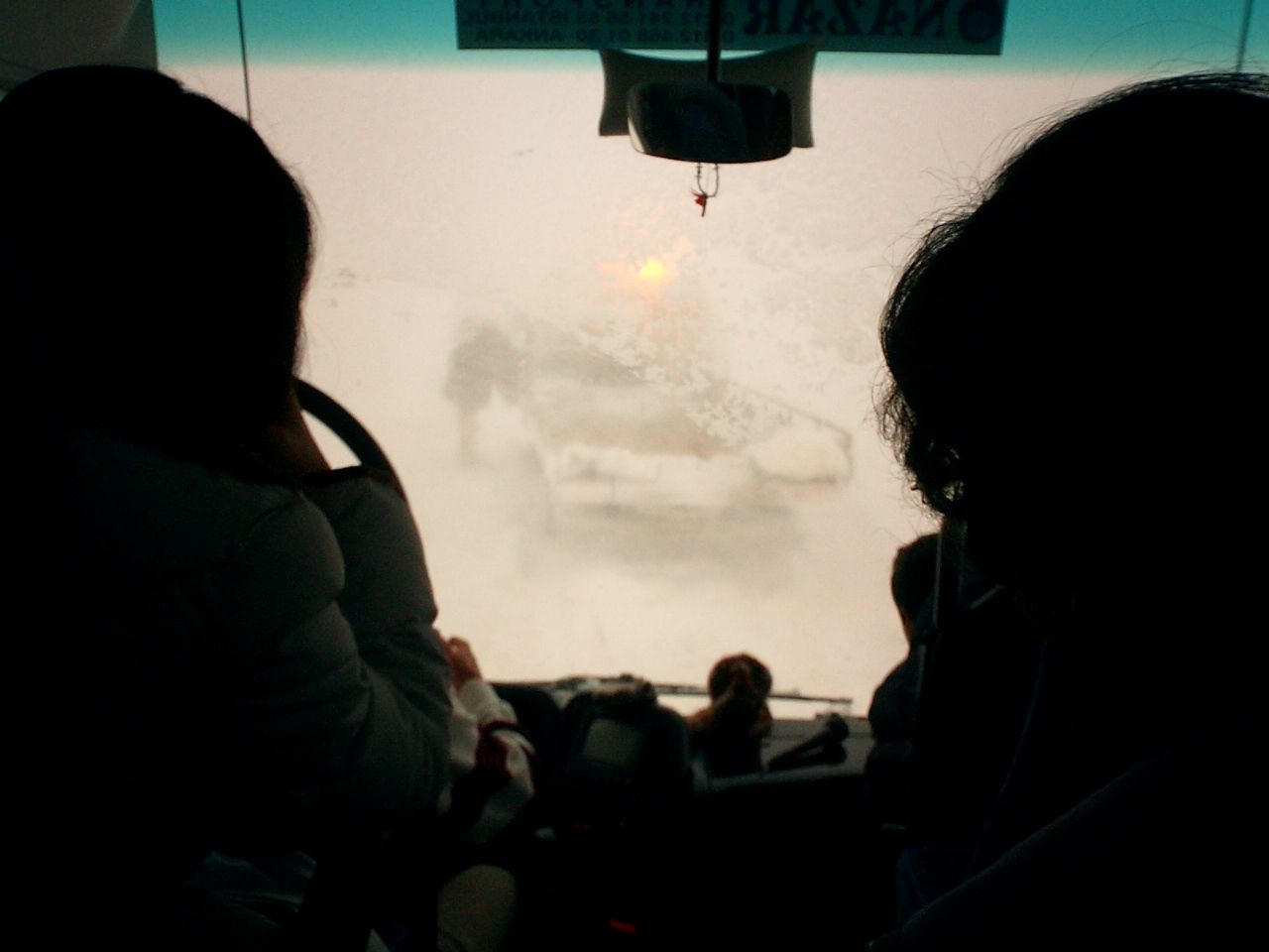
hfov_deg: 50.1
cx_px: 634
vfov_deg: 38.7
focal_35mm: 37
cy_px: 476
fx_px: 1356
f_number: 3.5
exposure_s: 1/80
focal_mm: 5.6
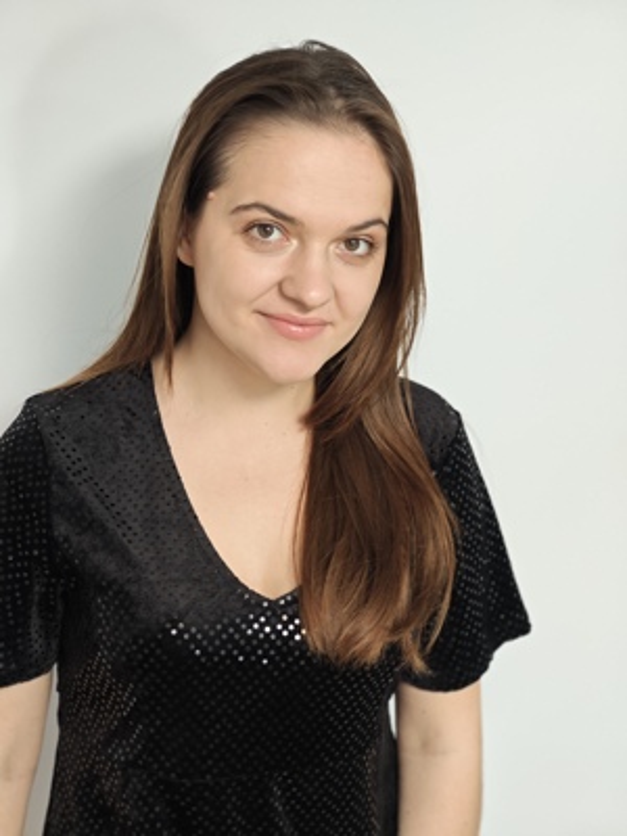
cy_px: 418
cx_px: 314
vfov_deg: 32.2
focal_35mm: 60
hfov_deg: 24.4
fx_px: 1449
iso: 640
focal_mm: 9
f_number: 2
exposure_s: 1/50
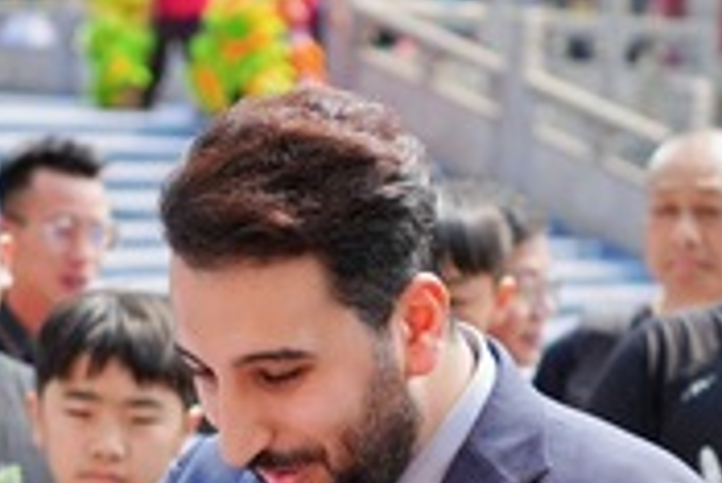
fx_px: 3432
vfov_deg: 8.0
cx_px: 285
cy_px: 491
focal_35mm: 171
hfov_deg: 12.0
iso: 100
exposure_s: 1/640
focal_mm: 50
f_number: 2.8
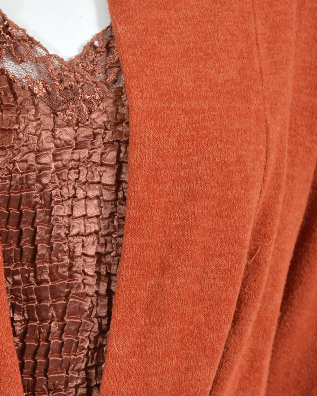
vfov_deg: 17.7
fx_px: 1266
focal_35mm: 108
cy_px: 280
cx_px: 30
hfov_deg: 14.1
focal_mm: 28
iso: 200
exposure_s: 1/80
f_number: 6.3
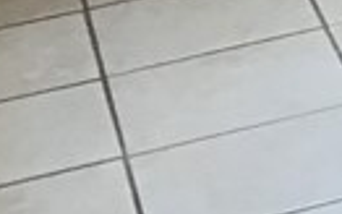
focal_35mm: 256
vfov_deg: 4.8
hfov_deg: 7.1
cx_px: 1136
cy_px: -538
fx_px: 2387
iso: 32
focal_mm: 3.3
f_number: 2.4
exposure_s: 1/40
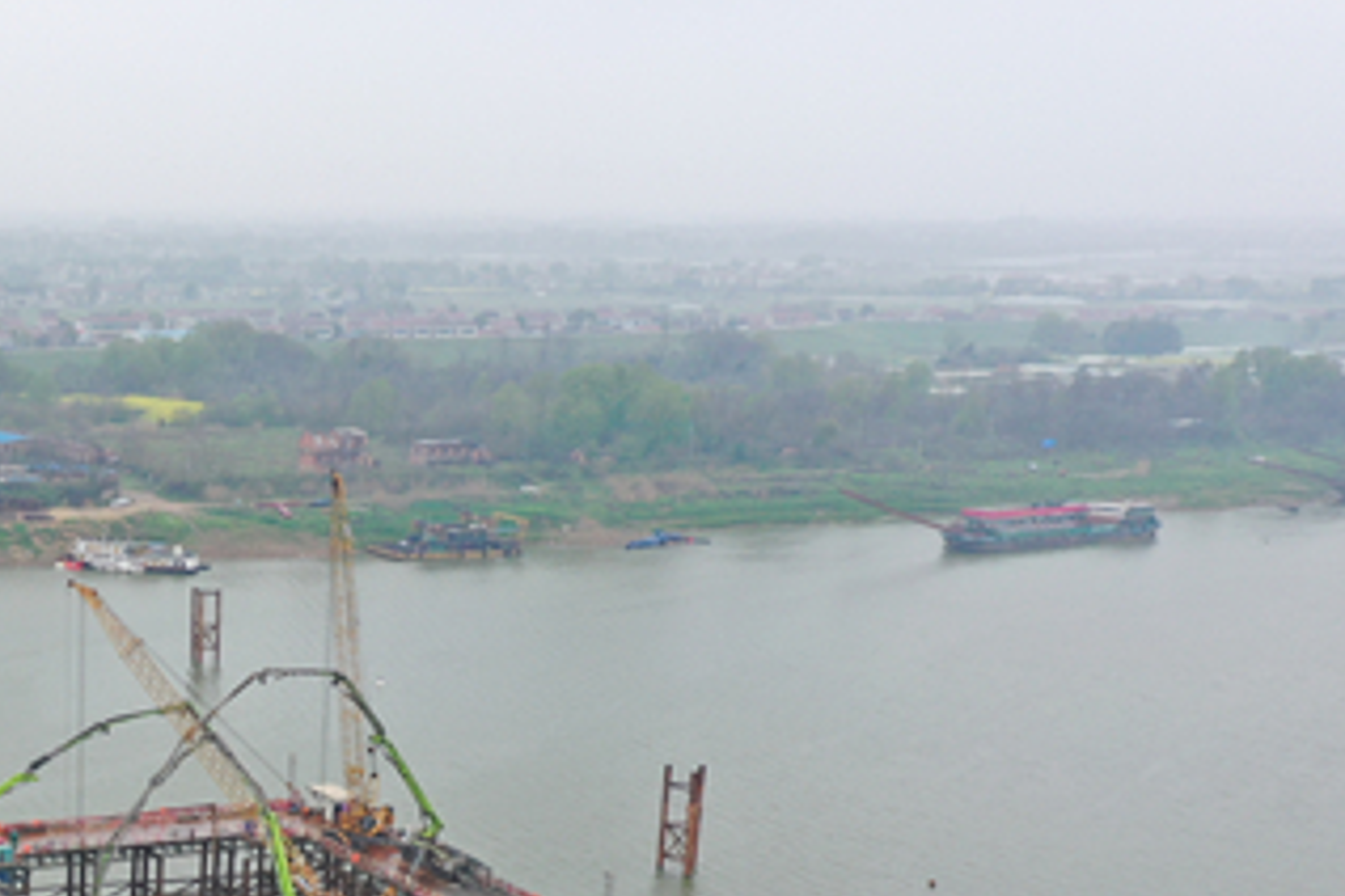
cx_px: -17
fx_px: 2466
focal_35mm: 66
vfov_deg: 20.0
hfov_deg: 28.5
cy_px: 900
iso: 100
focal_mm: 10.26
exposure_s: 1/100
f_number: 4
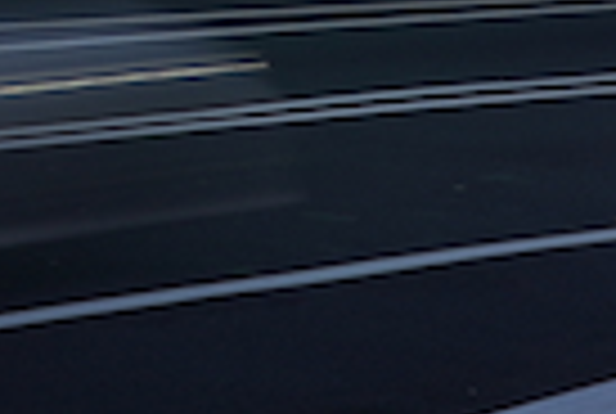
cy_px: -540
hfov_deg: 10.1
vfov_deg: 6.7
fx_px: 3395
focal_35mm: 198
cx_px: -297
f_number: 18
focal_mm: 34
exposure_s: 1/4
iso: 250
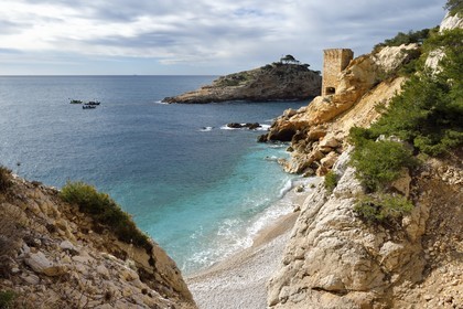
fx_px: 373
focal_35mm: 29
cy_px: 154
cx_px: 232
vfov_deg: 45.0
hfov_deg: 63.7
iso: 200
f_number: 16
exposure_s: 1/250
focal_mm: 29
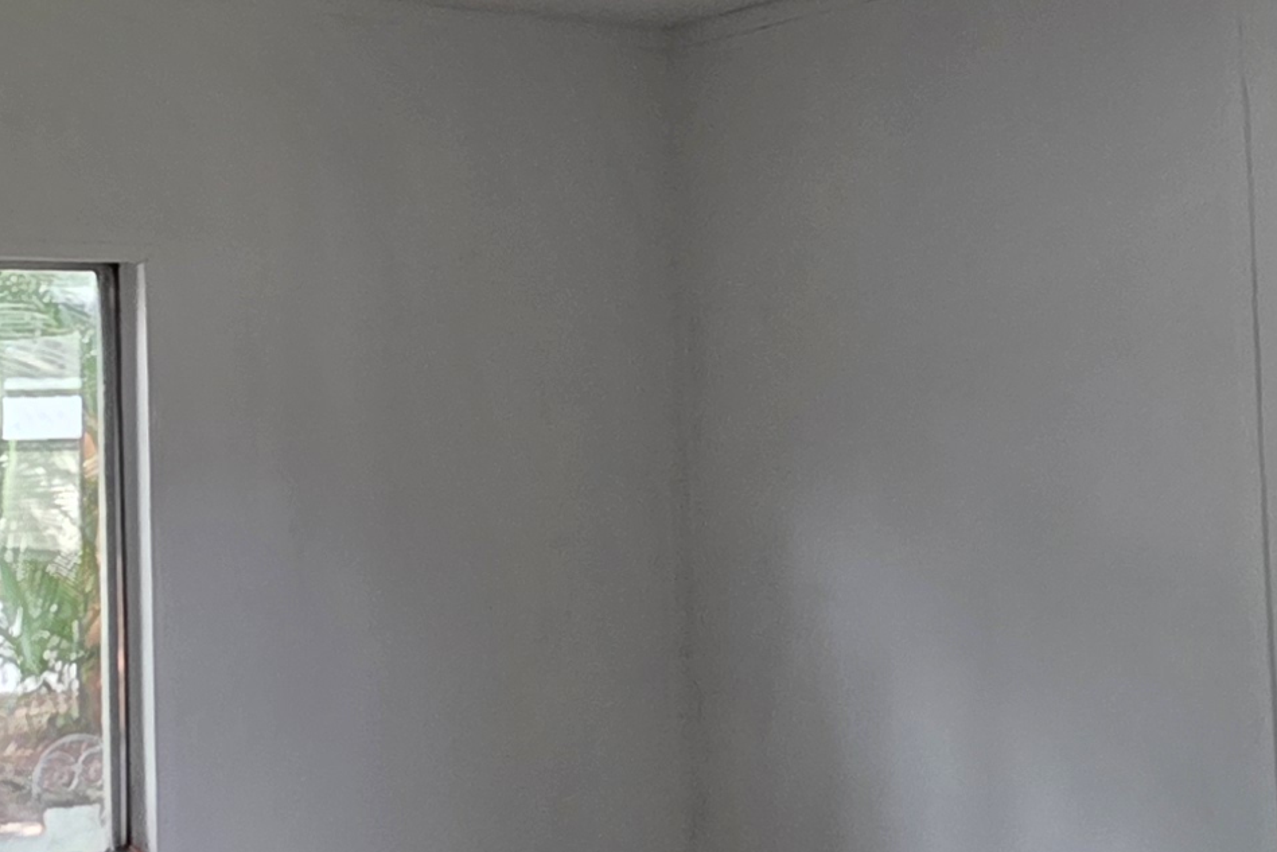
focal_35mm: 57
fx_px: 2022
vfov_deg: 23.8
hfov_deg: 34.3
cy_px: 371
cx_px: 320
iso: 200
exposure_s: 1/120
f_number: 1.9
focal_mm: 2.2
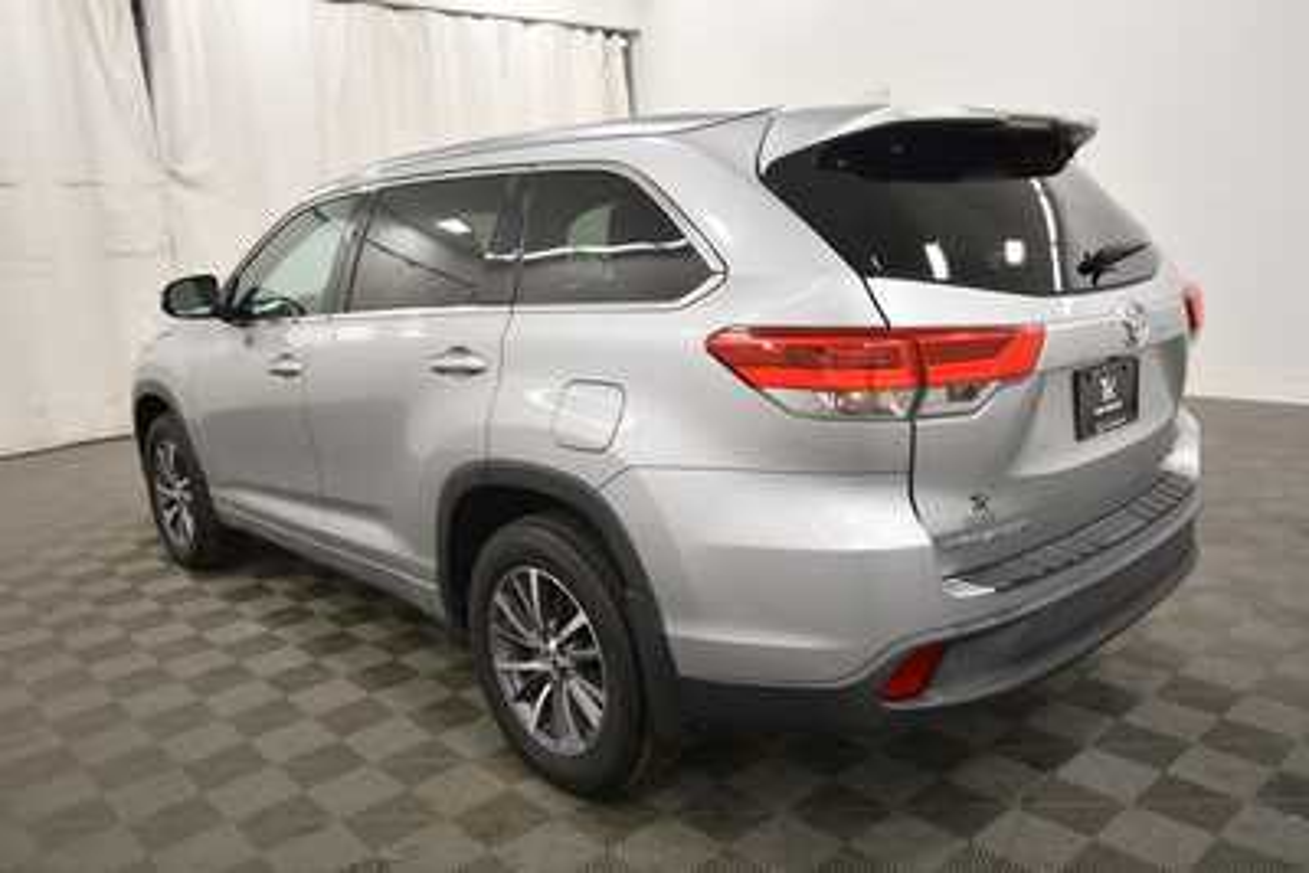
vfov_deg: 46.4
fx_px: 1018
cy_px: 436
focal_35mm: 28
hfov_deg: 65.5
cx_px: 654
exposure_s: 1/125
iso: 800
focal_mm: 19
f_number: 5.6
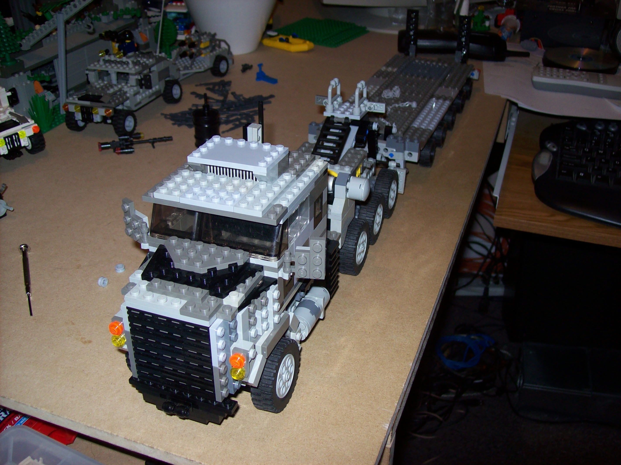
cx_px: 310
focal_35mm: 36
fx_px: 646
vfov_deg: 39.6
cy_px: 232
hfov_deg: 51.4
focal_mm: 6
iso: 80
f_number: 2.7
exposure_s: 1/64
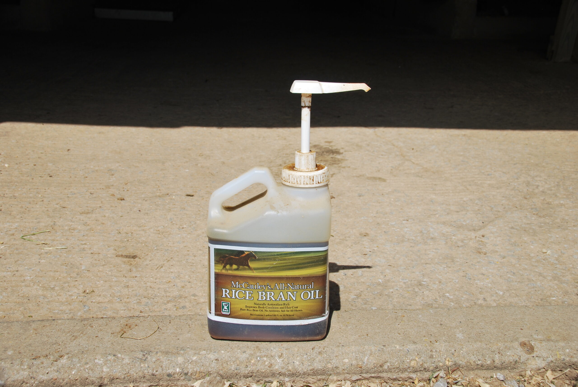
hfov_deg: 49.5
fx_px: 627
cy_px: 194
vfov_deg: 34.3
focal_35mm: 39
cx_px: 289
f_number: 9
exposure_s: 1/320
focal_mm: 26
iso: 100
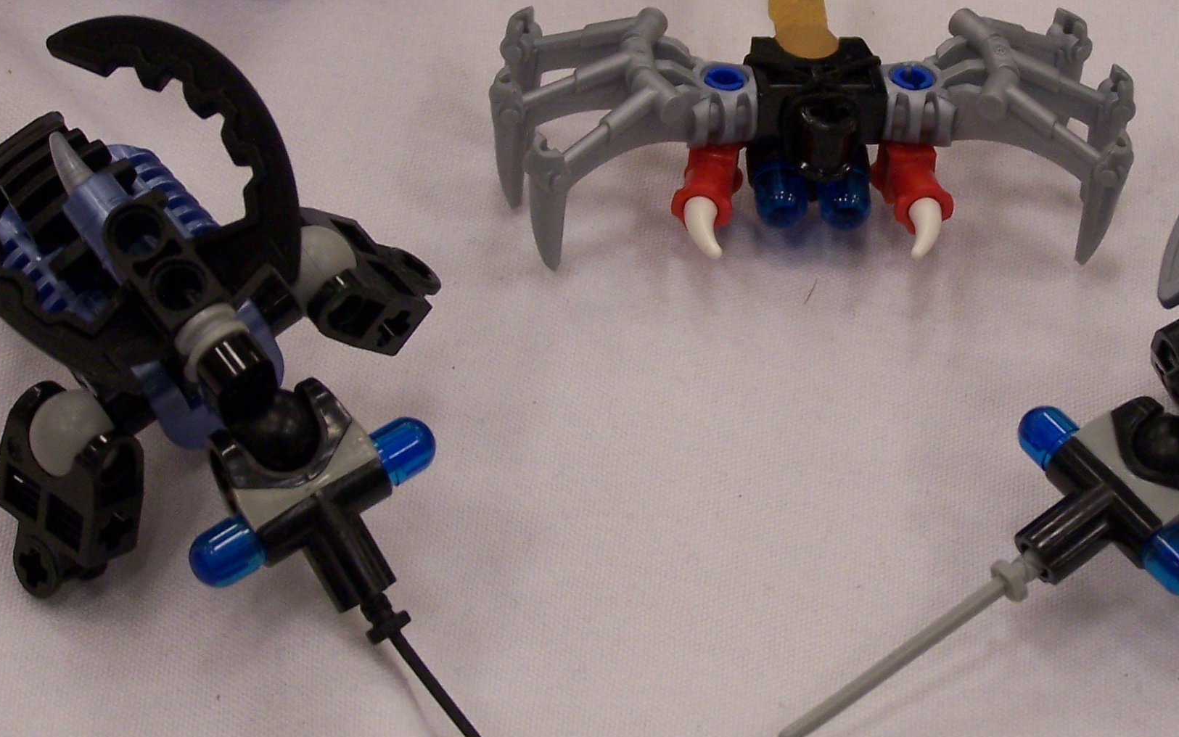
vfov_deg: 10.4
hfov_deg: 16.5
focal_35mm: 126
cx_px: 784
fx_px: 4049
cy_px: 213
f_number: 3.2
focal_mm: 12.4
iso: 140
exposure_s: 1/40
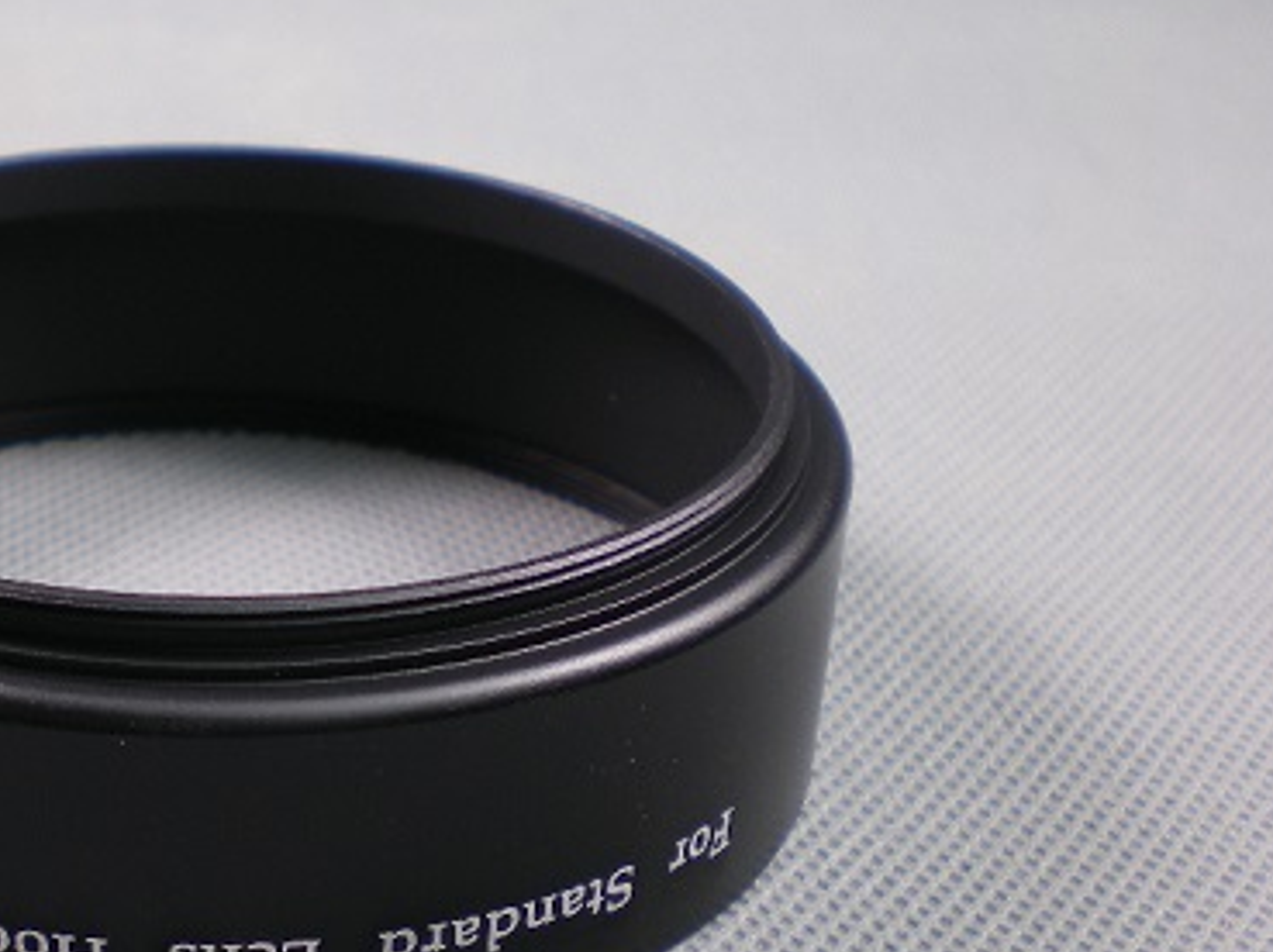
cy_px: 523
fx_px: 2462
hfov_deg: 28.3
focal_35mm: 67
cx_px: 235
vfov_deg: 21.9
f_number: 3.1
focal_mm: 6.3
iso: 64
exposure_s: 1/40
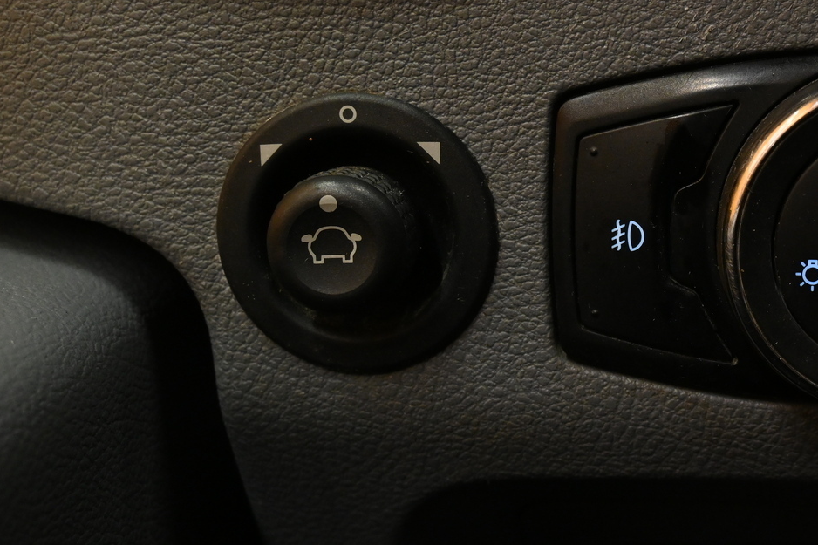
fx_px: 1324
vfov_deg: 23.2
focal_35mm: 58
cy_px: 207
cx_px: 614
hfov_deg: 33.6
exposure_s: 1/40
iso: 1800
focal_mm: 22.5
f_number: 5.6
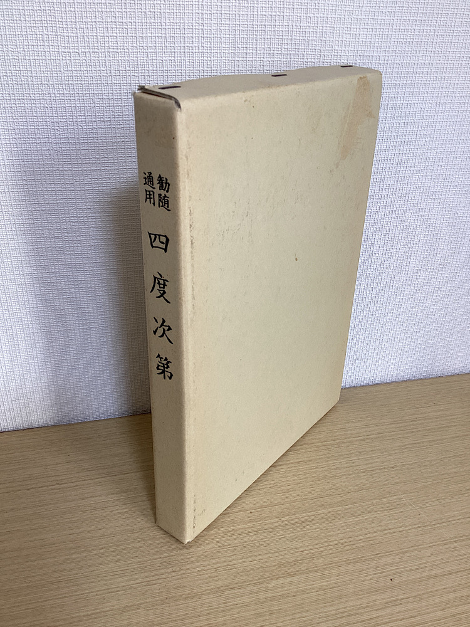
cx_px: 235
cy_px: 314
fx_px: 561
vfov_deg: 58.4
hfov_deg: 45.4
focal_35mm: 31
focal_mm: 3.3
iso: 80
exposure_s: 1/50
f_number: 2.4
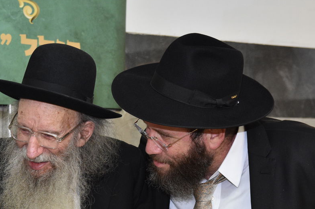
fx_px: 1172
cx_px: 53
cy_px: 152
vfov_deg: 10.2
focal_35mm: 134
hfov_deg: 15.2
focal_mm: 50
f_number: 4.5
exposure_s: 1/160
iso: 1250
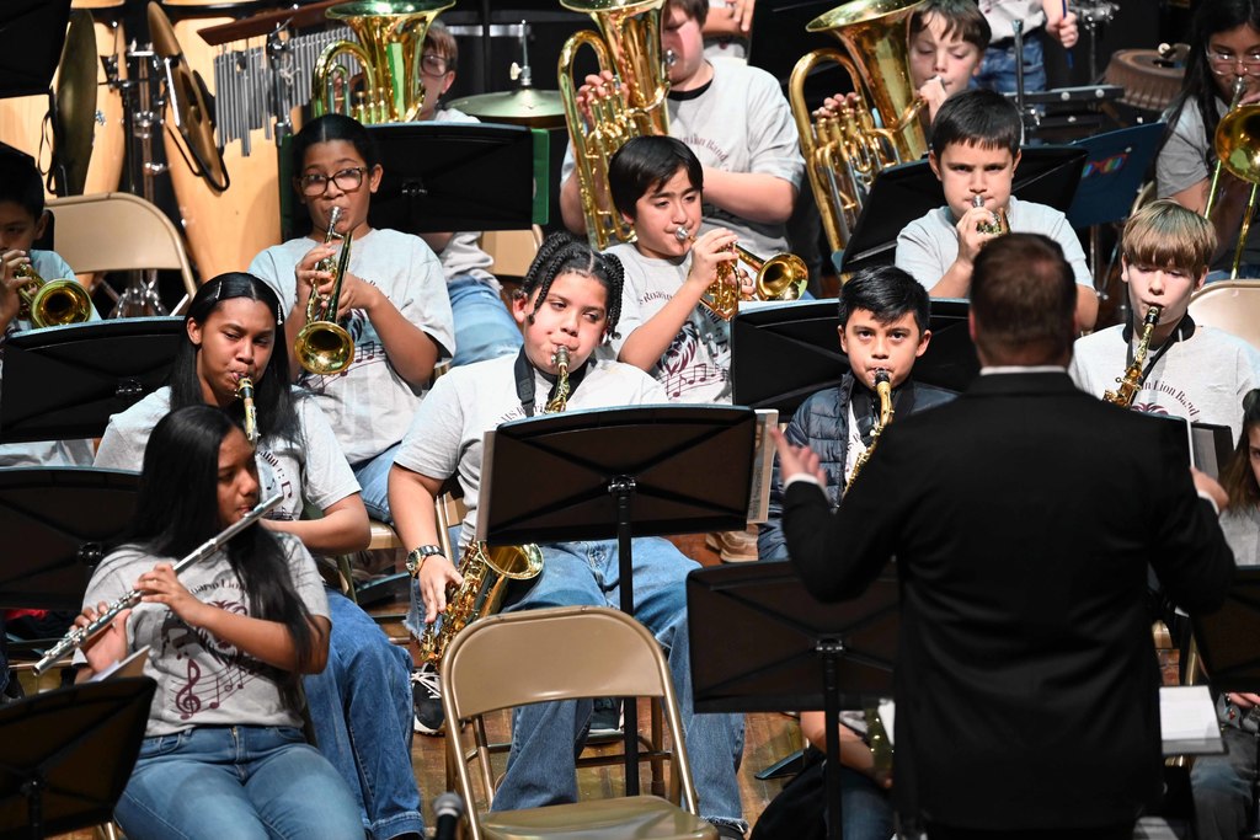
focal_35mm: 400
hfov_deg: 5.2
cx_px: 630
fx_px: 14001
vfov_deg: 3.4
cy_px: 420
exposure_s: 1/160
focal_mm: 400
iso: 3200
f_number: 5.6
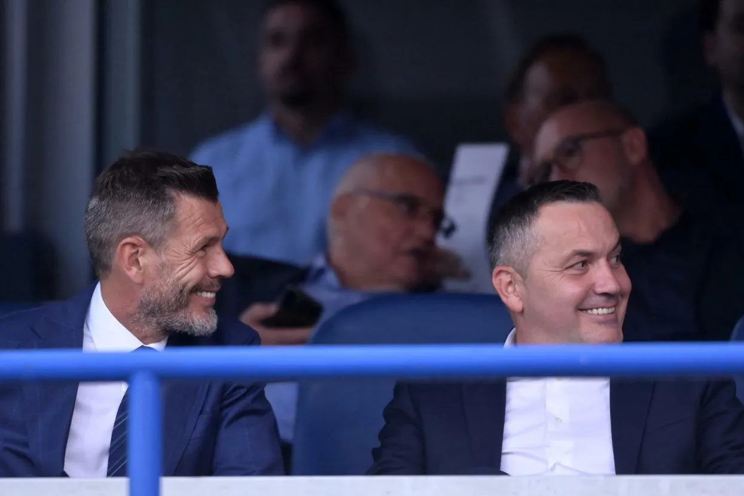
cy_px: 248
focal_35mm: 400
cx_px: 372
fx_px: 8268
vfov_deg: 3.4
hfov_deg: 5.2
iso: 5000
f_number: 4
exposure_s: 1/1600
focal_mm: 400
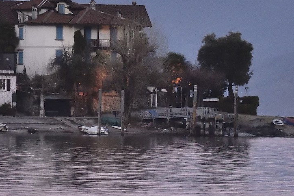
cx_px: -28
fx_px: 4873
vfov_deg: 2.3
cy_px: 50
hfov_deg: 3.5
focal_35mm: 597
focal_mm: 120
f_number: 8
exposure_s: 1/320
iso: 2500
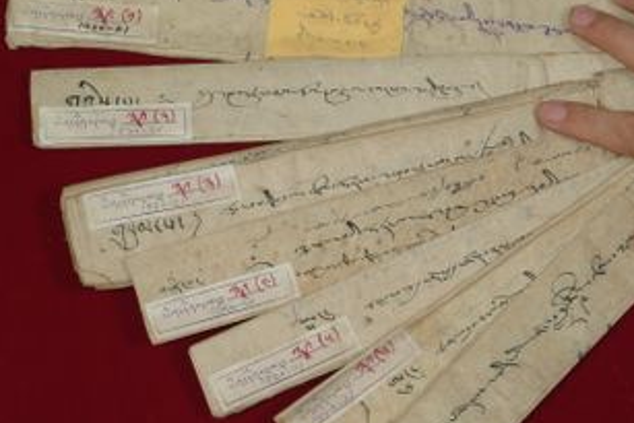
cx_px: 345
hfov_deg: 13.9
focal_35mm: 148
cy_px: 240
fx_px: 2605
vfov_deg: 9.3
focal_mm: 59
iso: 160
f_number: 13
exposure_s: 1/20
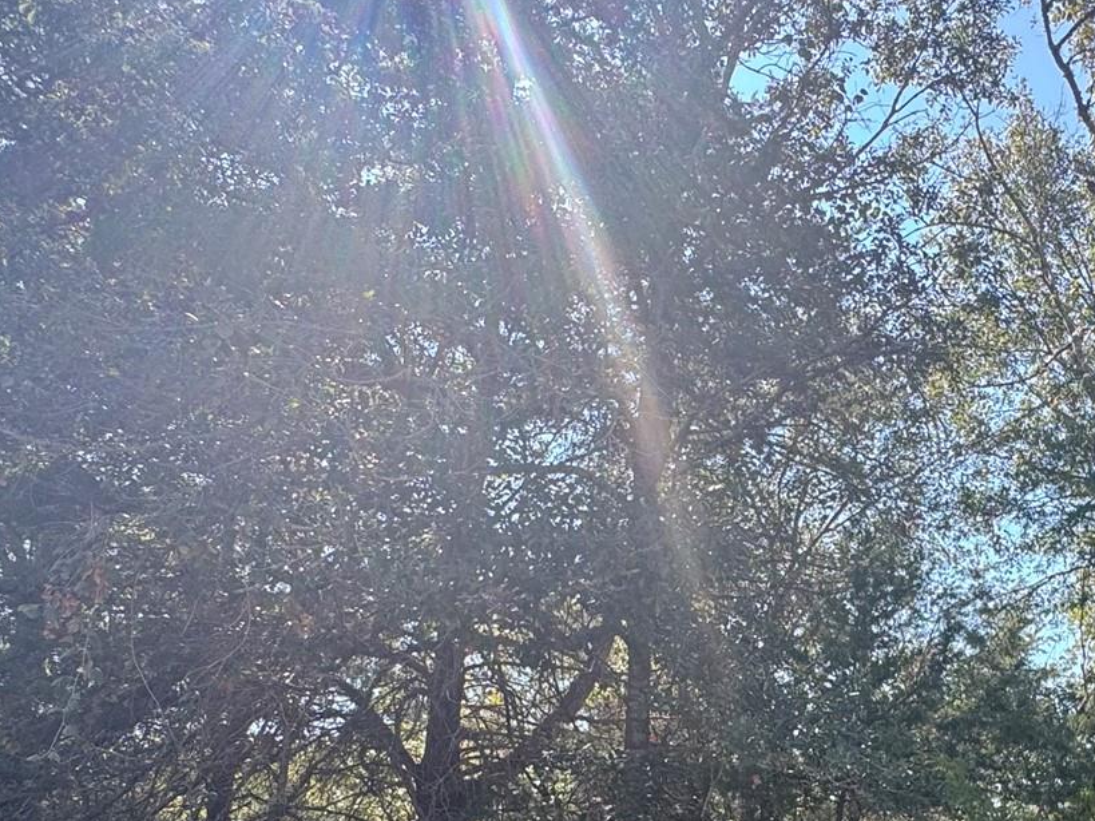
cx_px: 808
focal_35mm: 35
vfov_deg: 38.3
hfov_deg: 50.7
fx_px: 1107
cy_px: 719
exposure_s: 1/181
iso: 40
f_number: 2.2
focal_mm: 2.22
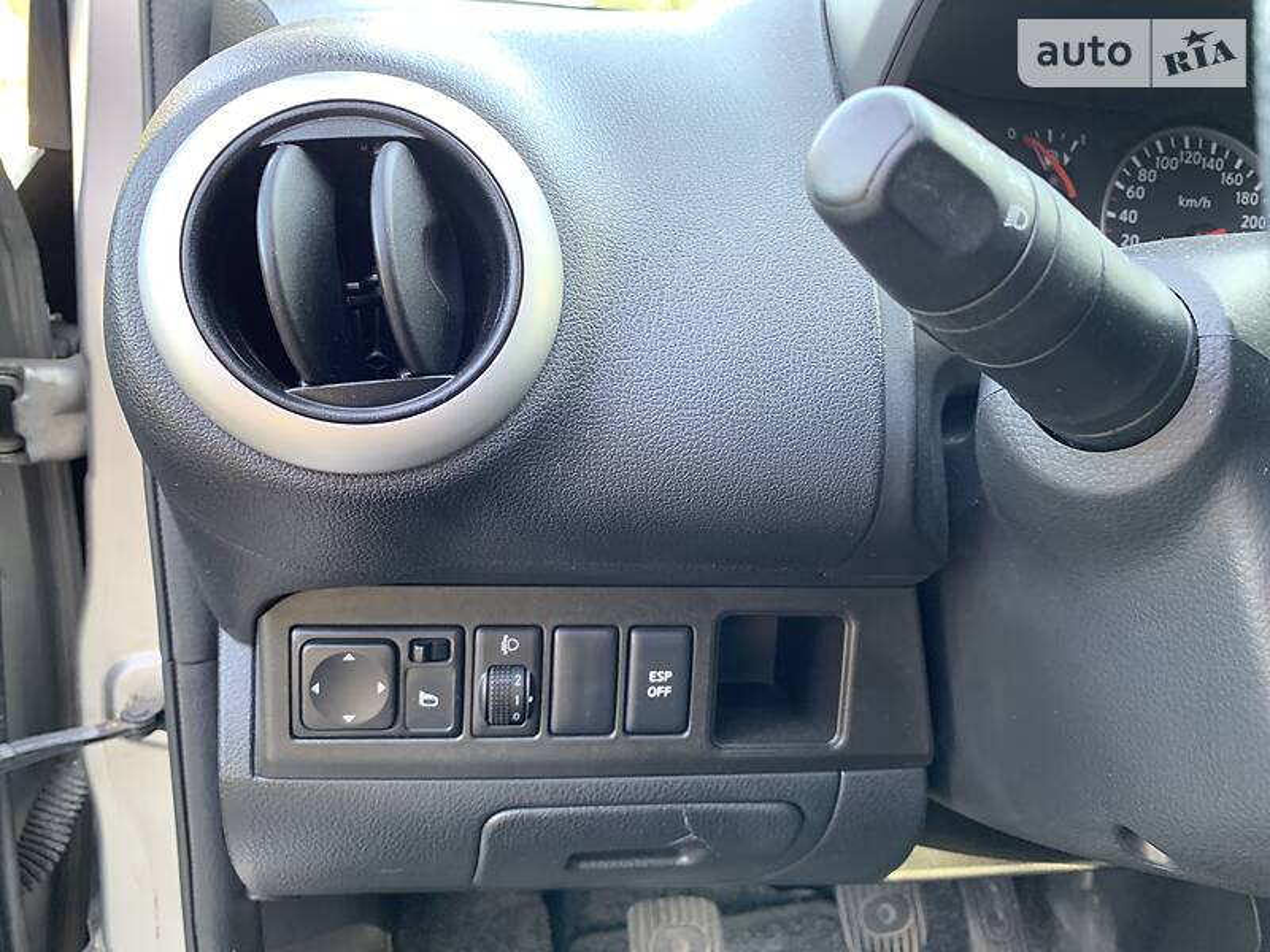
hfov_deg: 67.3
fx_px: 954
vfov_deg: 53.1
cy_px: 476
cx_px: 635
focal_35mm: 26
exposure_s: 1/60
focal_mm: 4.2
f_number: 1.8
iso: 160
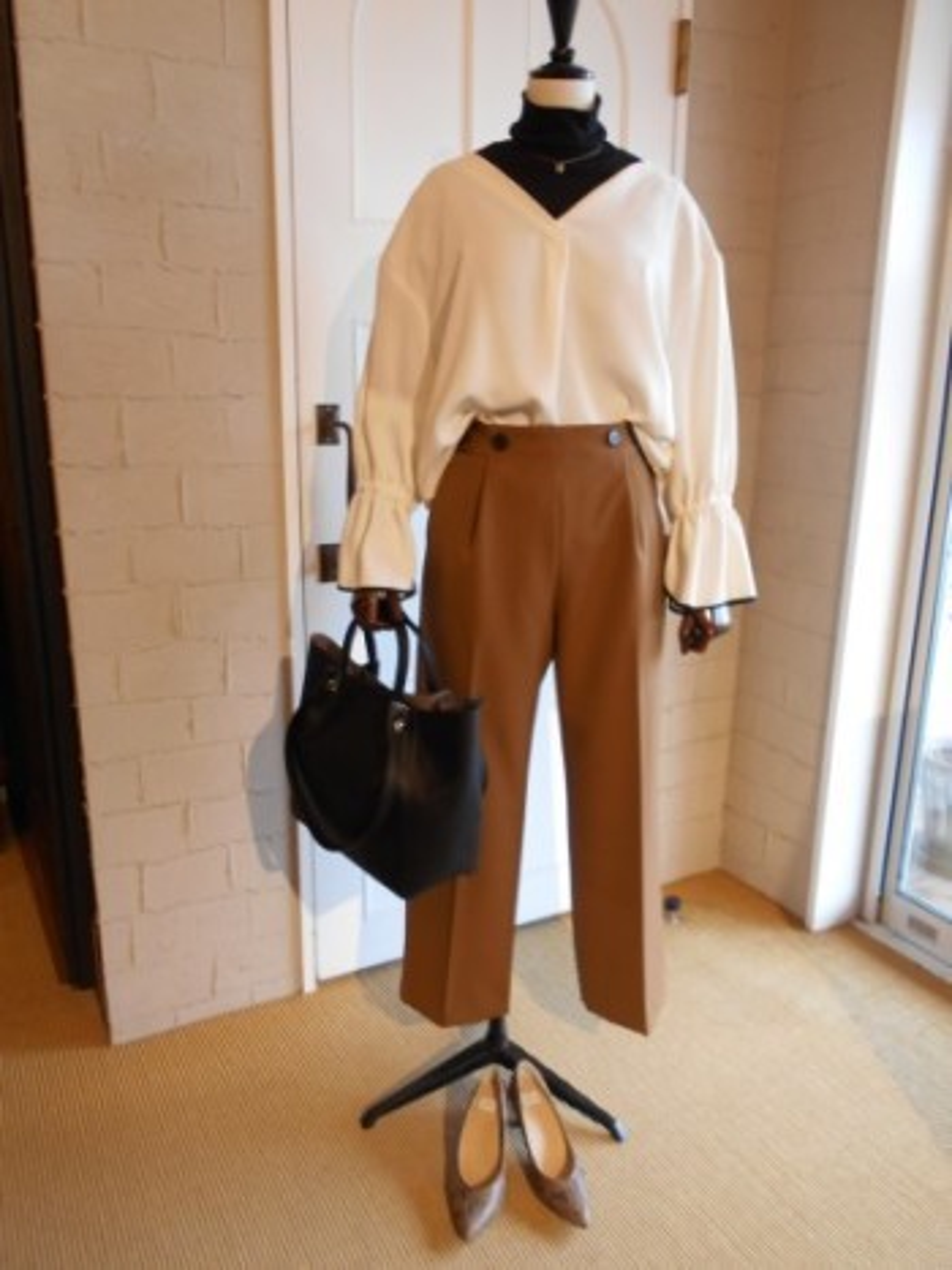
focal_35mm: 26
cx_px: 476
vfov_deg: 67.3
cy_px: 635
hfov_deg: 53.0
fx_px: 954
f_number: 3.2
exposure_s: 1/30
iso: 160
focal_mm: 4.6
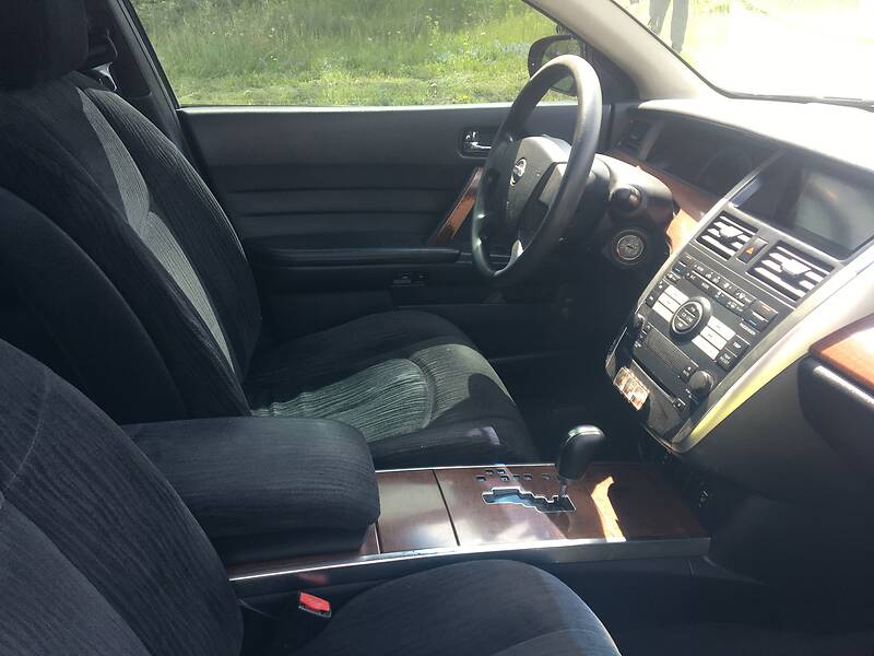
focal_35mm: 29
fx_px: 732
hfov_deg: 61.7
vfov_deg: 48.2
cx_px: 437
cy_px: 328
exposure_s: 1/100
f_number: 2.2
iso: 32
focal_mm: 4.2
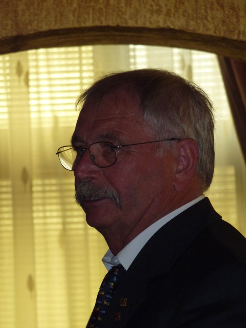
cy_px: 164
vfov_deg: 7.1
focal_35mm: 278
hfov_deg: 5.3
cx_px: 123
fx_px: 2634
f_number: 4.8
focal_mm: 45.7
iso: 250
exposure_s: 1/125
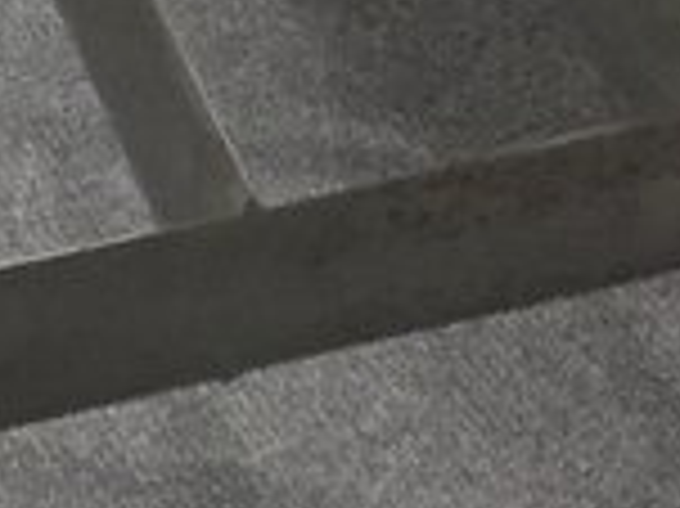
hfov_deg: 8.7
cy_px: -611
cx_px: -1162
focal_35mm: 197
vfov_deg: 7.2
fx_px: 3867
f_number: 2.2
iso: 200
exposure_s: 1/30
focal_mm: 4.15
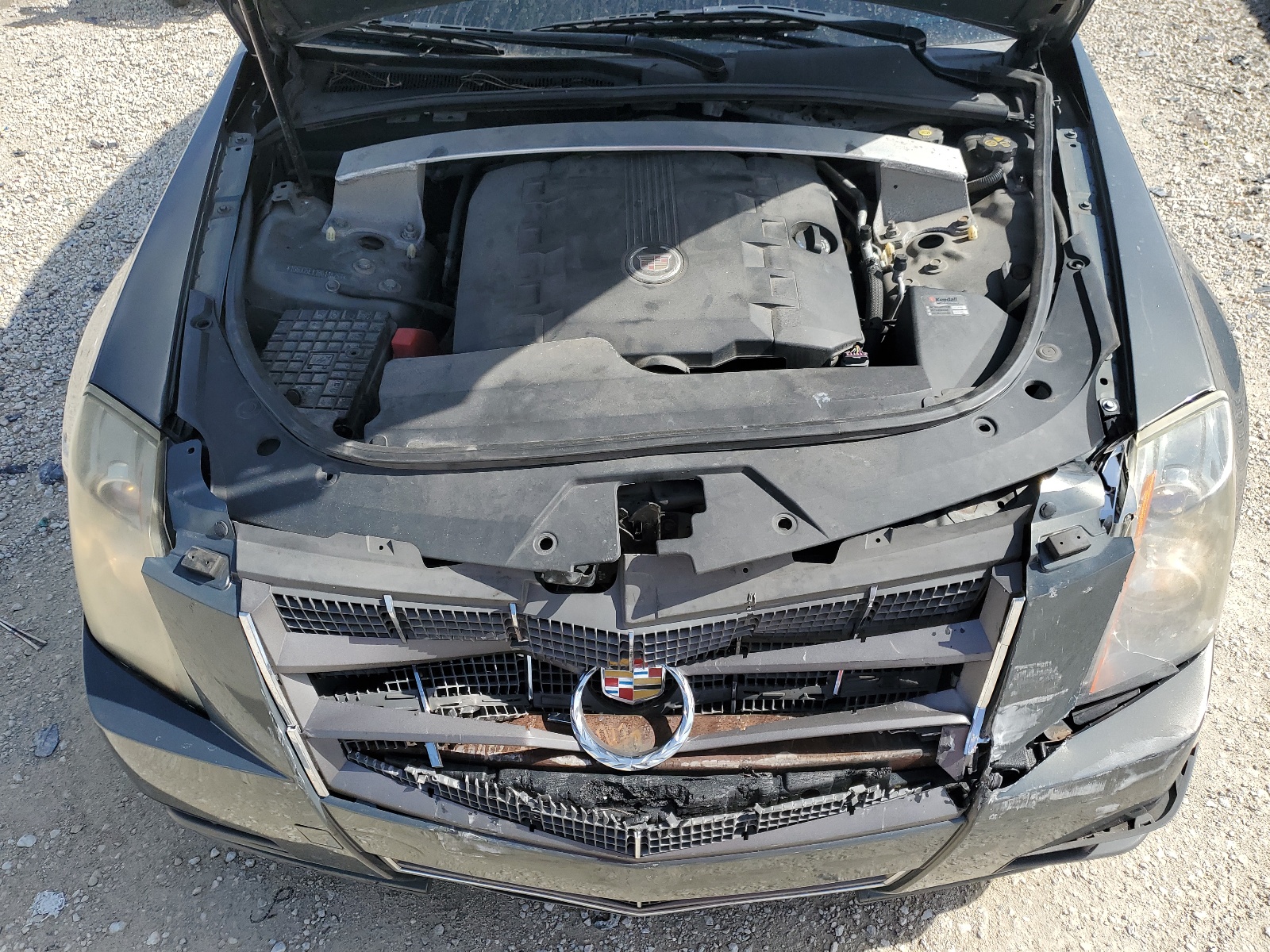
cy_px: 476
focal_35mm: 26
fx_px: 954
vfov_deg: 53.1
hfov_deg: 67.3
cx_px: 635
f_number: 1.5
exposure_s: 1/2500
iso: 50
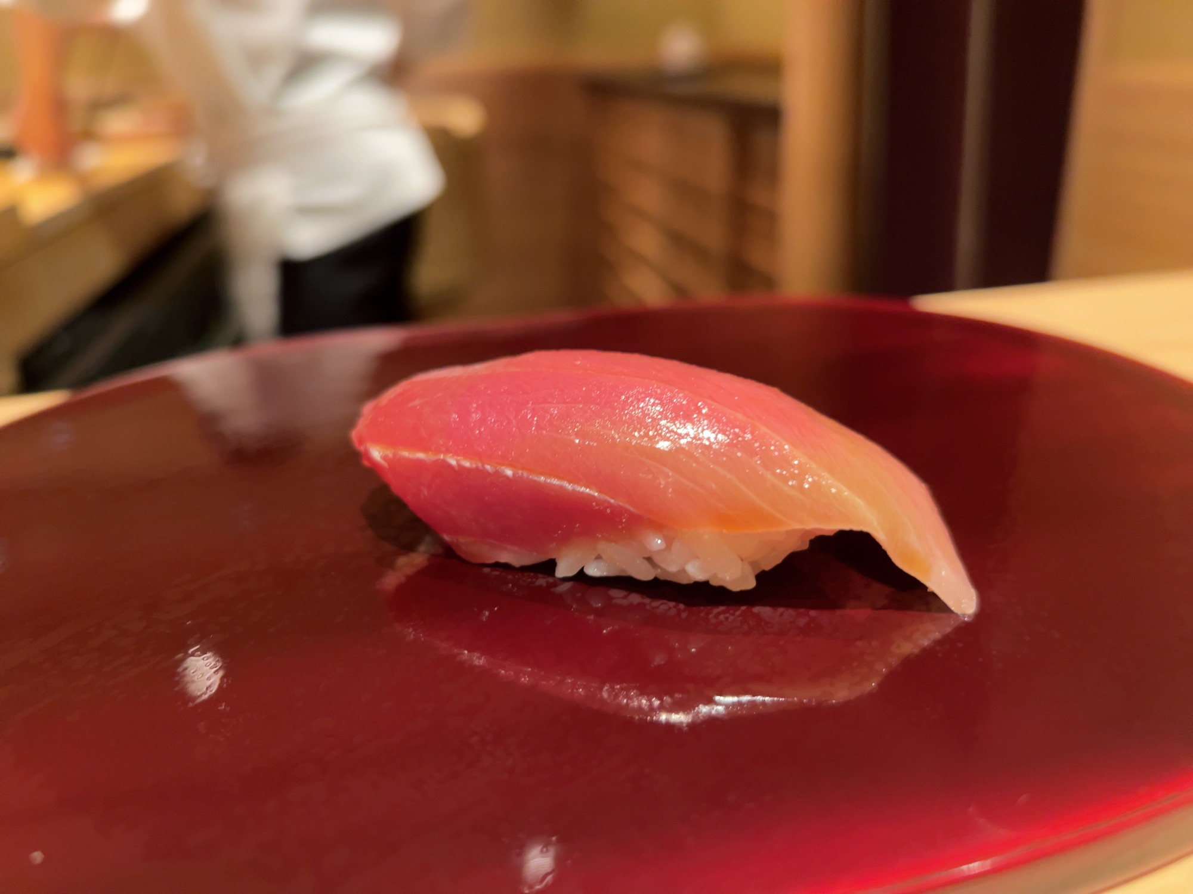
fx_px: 896
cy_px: 447
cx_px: 596
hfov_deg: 67.3
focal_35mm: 26
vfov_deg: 53.1
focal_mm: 5.7
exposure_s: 1/50
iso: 400
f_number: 1.5
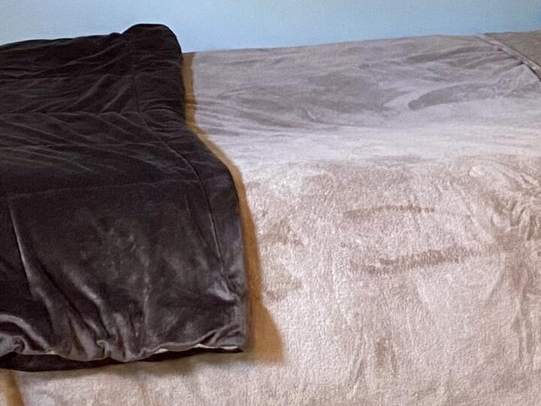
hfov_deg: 17.8
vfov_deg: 13.4
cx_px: 525
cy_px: -63
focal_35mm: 108
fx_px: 1688
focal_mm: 4.25
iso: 500
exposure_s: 1/40
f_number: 1.8
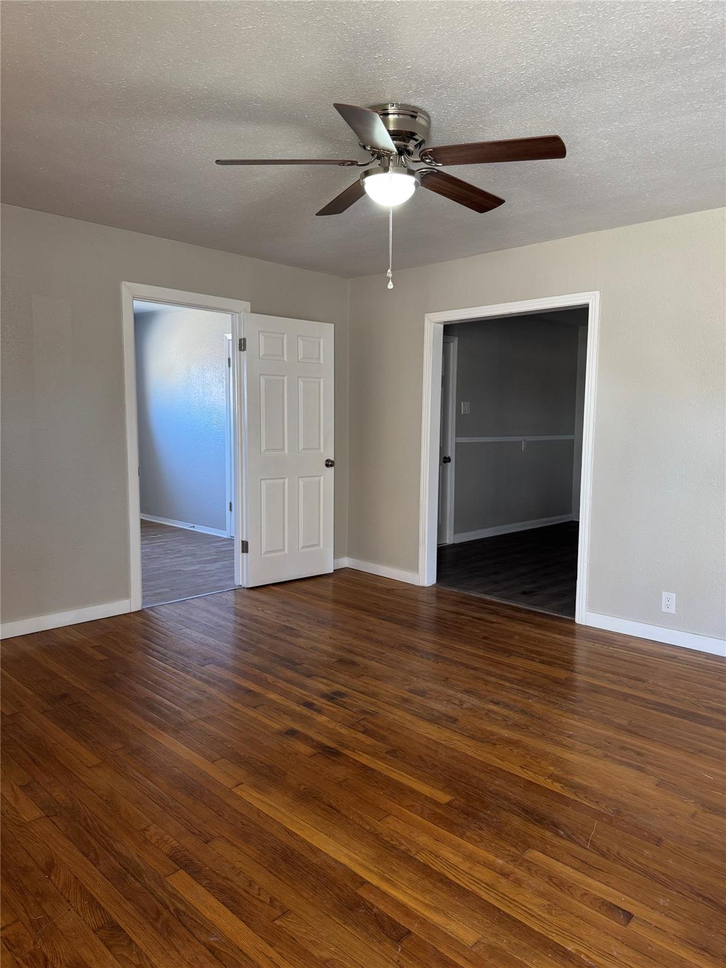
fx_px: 671
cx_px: 363
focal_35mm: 24
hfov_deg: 56.8
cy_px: 484
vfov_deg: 71.6
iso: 200
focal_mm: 6.76
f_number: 1.78
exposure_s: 1/60
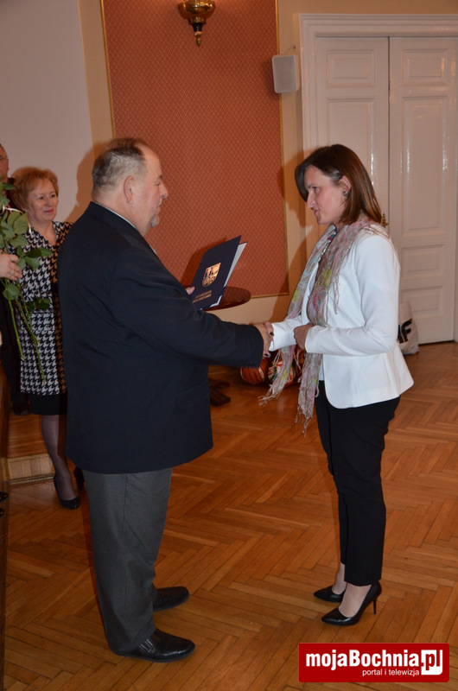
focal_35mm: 36
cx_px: 229
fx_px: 690
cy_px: 346
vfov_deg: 53.2
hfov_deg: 36.7
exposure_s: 1/60
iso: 800
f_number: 5
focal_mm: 24
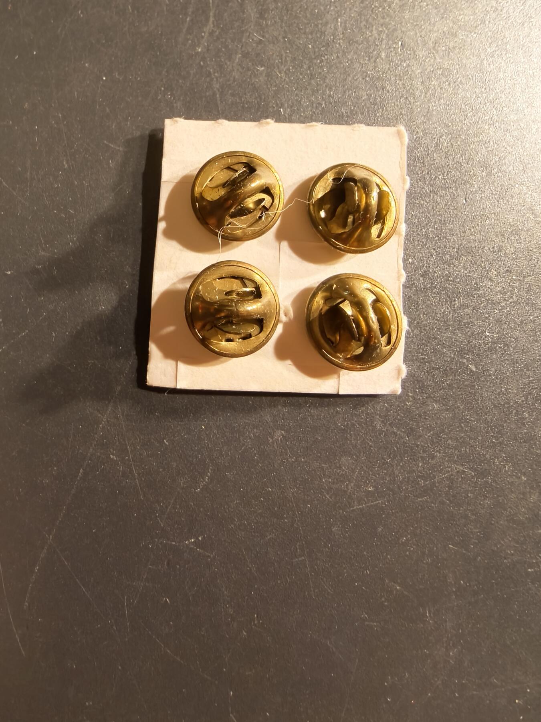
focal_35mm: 23
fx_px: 479
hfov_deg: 58.9
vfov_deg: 73.9
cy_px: 361
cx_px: 270
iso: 320
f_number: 2
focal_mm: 2.32
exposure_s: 1/50
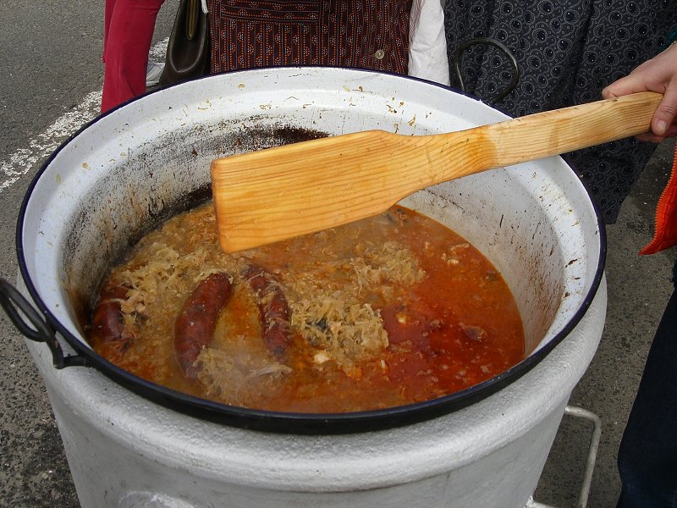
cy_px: 254
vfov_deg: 37.7
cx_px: 338
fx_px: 743
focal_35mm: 38
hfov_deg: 49.0
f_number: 4.4
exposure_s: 1/400
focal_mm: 6.3
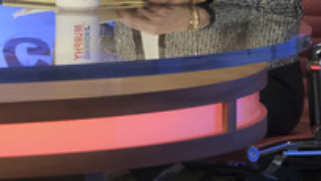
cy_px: -164
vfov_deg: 3.6
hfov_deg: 6.4
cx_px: -234
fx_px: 2836
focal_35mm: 333
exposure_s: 1/160
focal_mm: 55
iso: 3200
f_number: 5
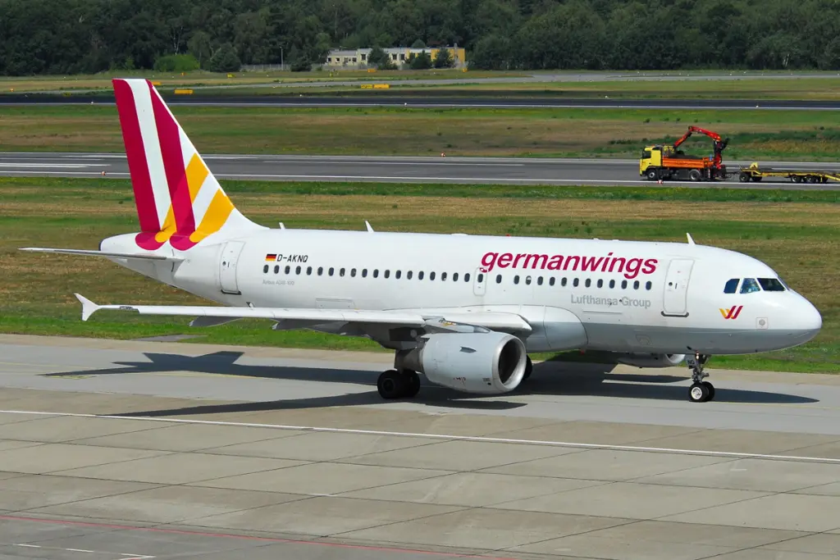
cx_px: 420
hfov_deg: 13.4
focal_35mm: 153
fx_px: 3570
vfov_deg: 9.0
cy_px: 280
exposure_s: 1/1250
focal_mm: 102
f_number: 8
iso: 200
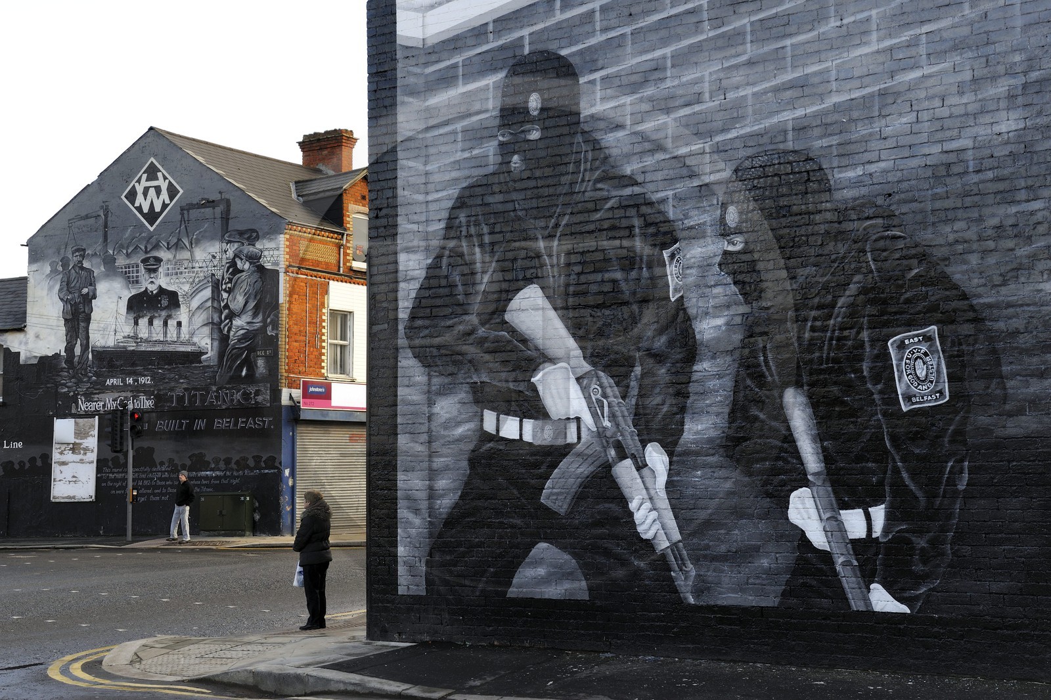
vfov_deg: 28.1
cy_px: 350
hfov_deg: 41.1
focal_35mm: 48
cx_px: 526
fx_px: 1401
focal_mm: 48
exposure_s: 1/160
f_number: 9
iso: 800
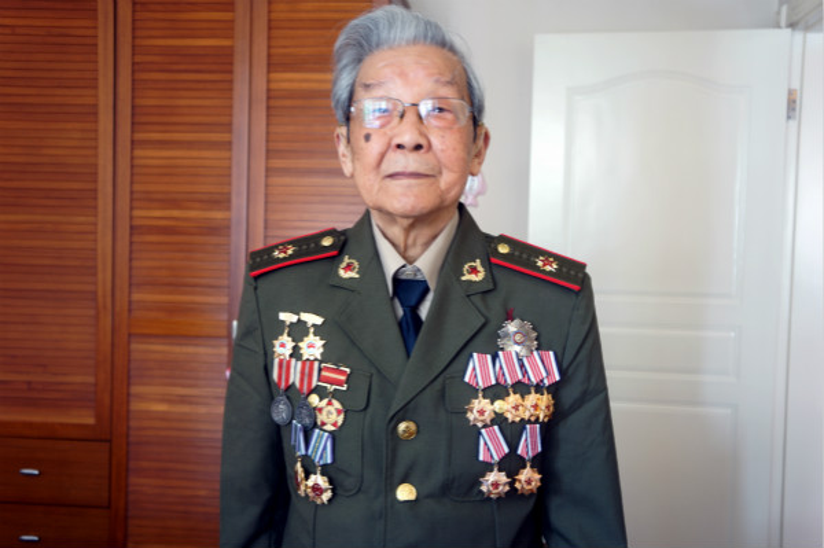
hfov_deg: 53.2
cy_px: 274
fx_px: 823
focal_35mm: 36
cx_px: 412
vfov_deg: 36.8
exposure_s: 1/3
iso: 100
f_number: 4
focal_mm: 24
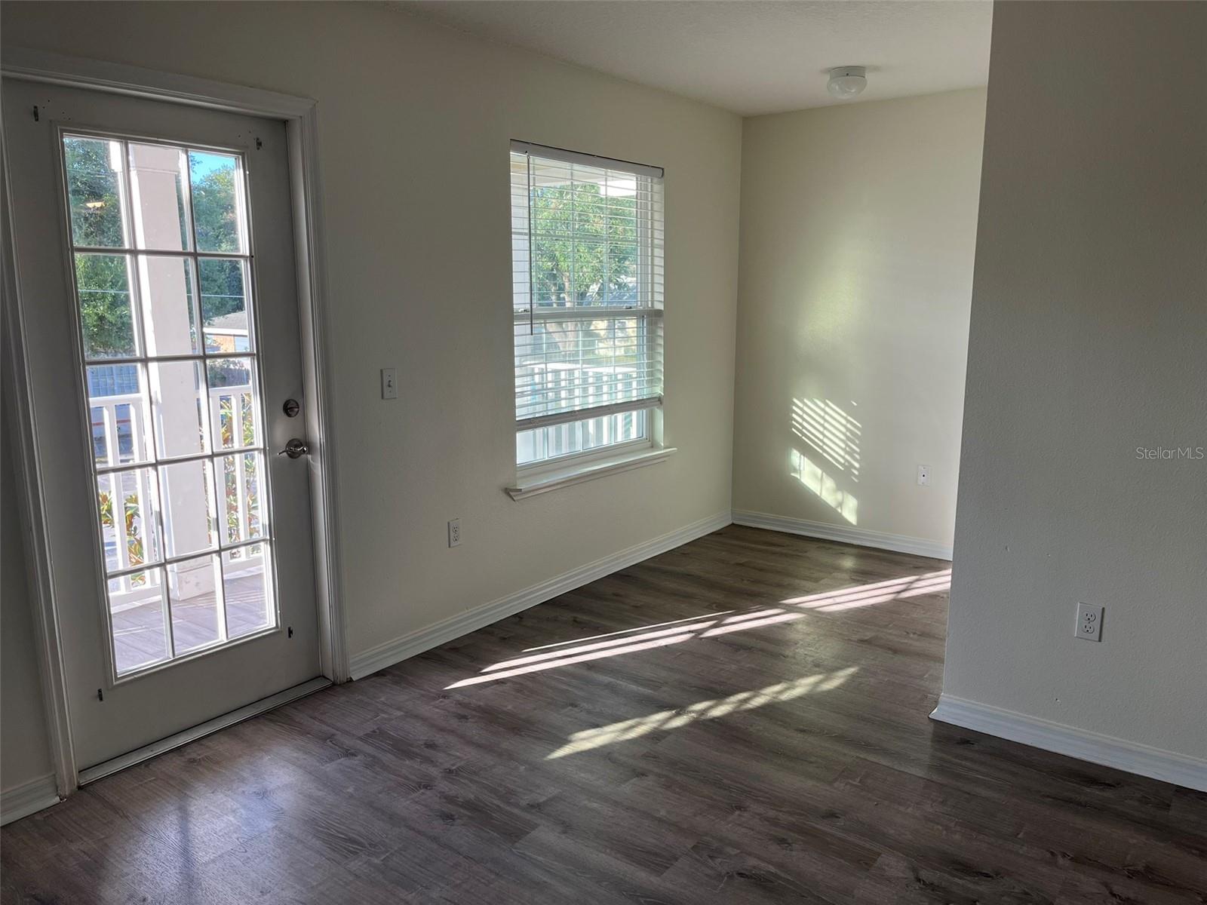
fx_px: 907
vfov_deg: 53.1
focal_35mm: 26
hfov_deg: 67.3
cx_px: 604
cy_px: 452
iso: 40
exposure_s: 1/188
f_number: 1.6
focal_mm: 5.1
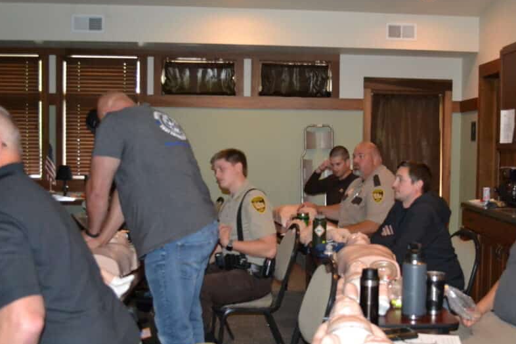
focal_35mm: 43
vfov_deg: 31.2
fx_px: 616
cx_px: 312
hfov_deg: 45.2
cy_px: 174
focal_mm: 22
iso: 3200
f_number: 3.8
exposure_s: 1/60
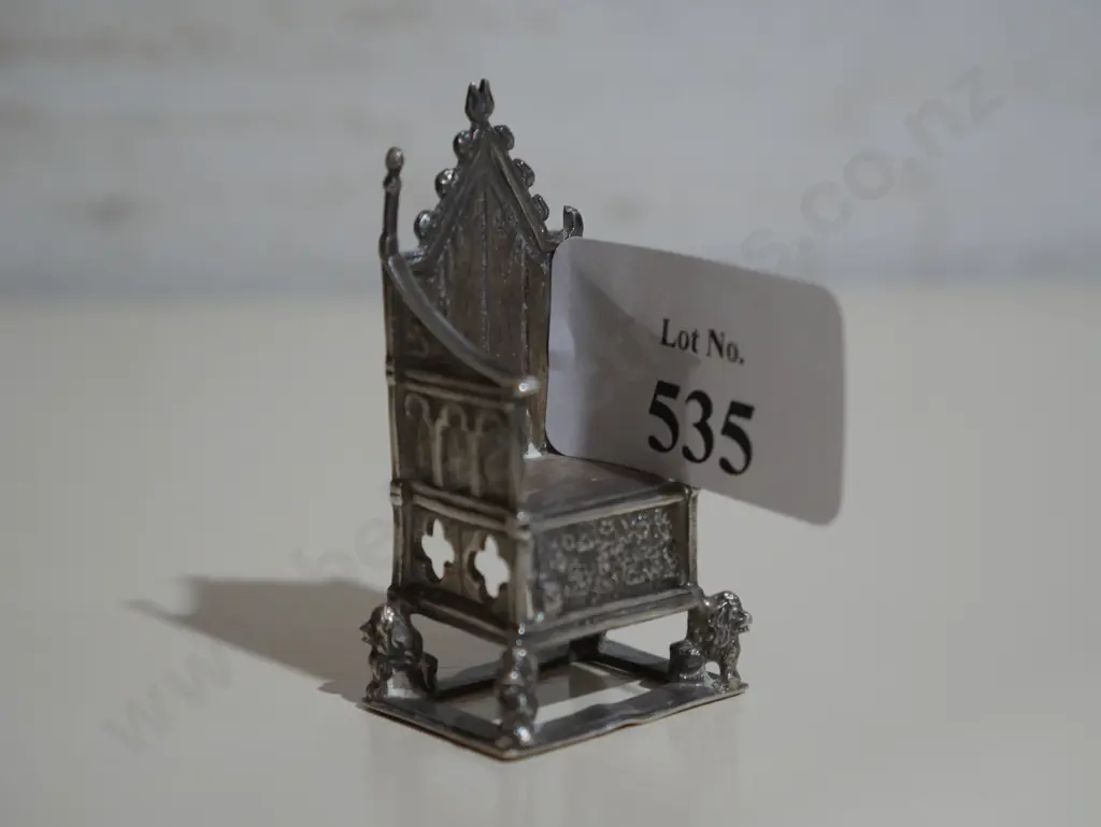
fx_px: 2291
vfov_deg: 20.5
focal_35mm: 72
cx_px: 550
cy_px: 414
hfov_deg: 27.0
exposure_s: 1/80
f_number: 5.5
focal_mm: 36
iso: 640
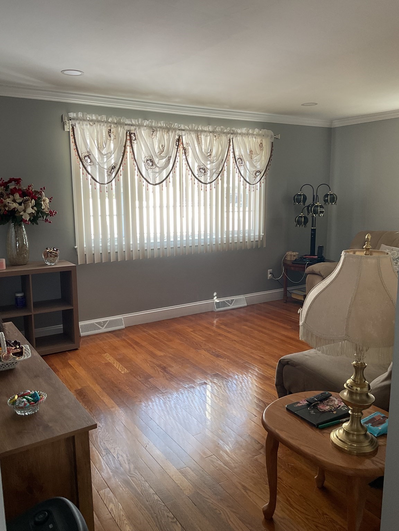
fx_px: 446
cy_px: 266
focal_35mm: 29
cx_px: 200
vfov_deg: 61.7
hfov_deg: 48.2
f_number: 1.8
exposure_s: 1/60
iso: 40
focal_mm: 3
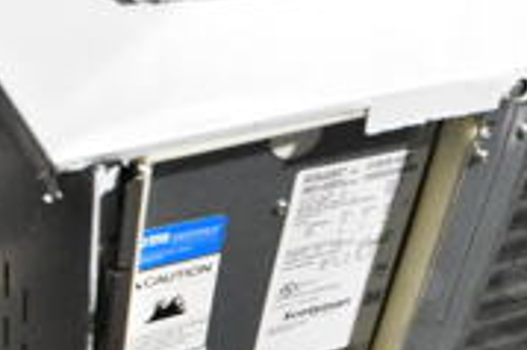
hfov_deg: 20.9
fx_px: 1346
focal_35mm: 92
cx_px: 609
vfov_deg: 14.4
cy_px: 403
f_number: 6.3
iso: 6400
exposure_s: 1/160
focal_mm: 18
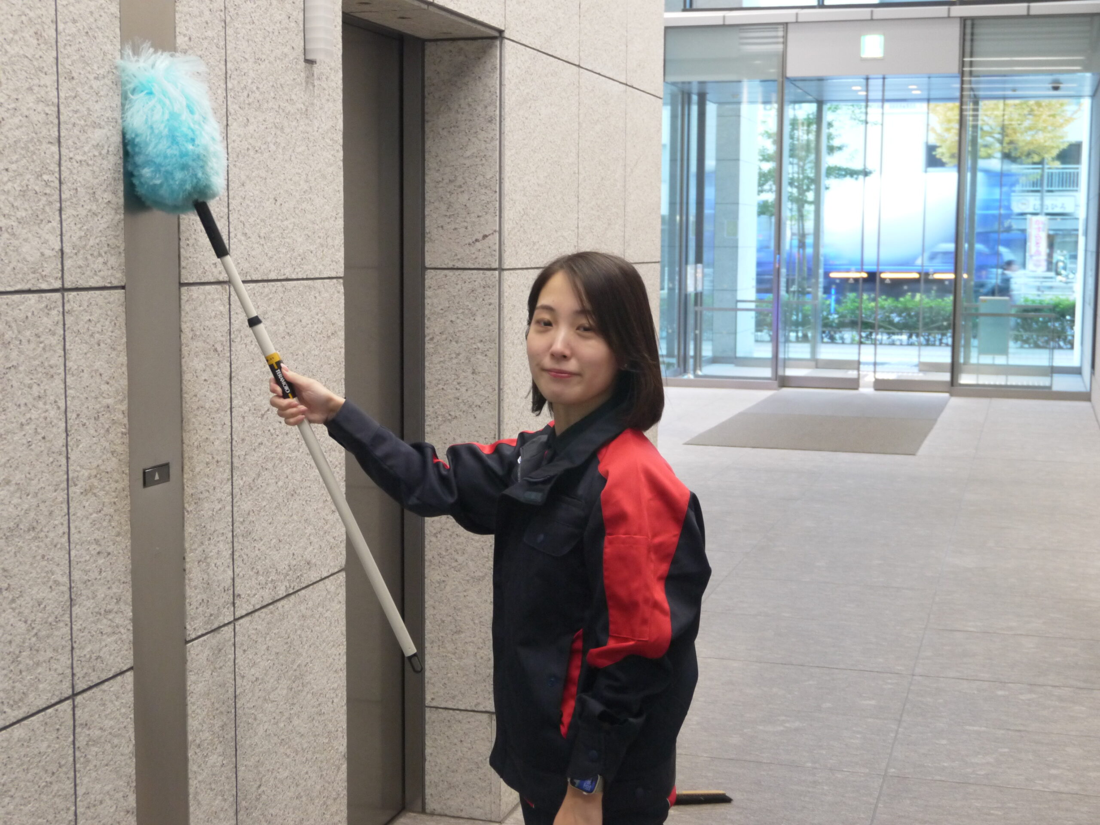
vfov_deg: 29.1
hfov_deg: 38.2
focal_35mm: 50
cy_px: 412
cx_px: 550
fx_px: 1589
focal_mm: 25
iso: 800
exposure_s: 1/13
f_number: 5
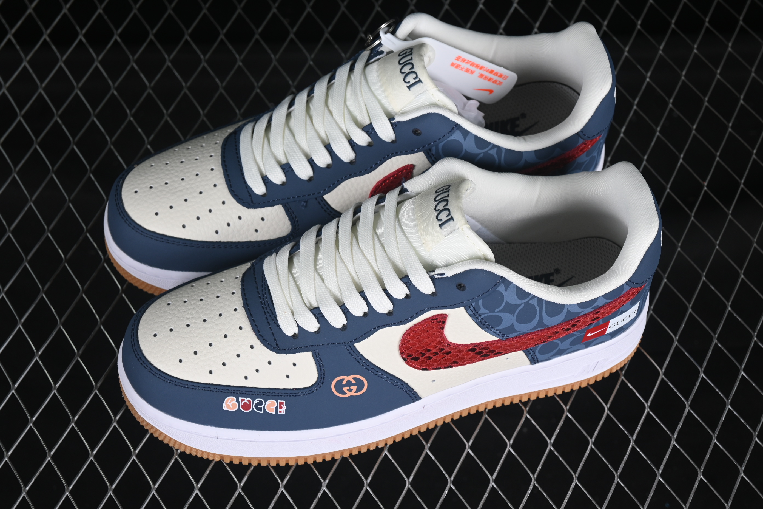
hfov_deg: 27.0
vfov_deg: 18.2
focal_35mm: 75
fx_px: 1589
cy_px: 254
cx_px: 382
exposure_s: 1/80
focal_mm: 50
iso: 160
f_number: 7.1
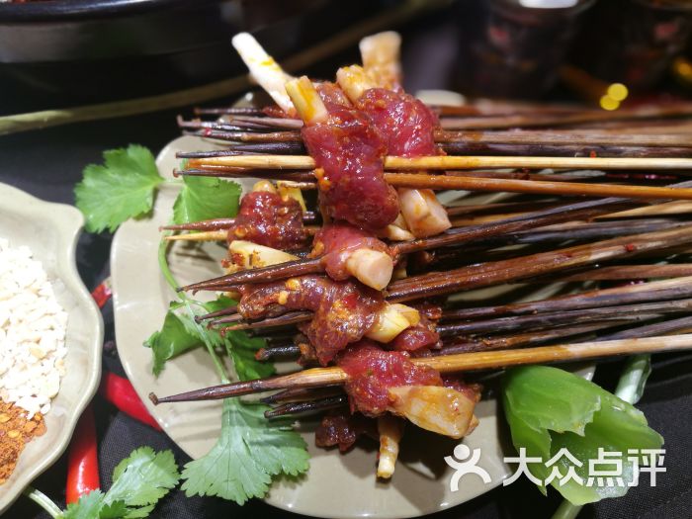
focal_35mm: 27
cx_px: 346
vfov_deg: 51.4
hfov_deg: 65.3
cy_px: 260
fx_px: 540
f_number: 4
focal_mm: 4.5
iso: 100
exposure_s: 1/50
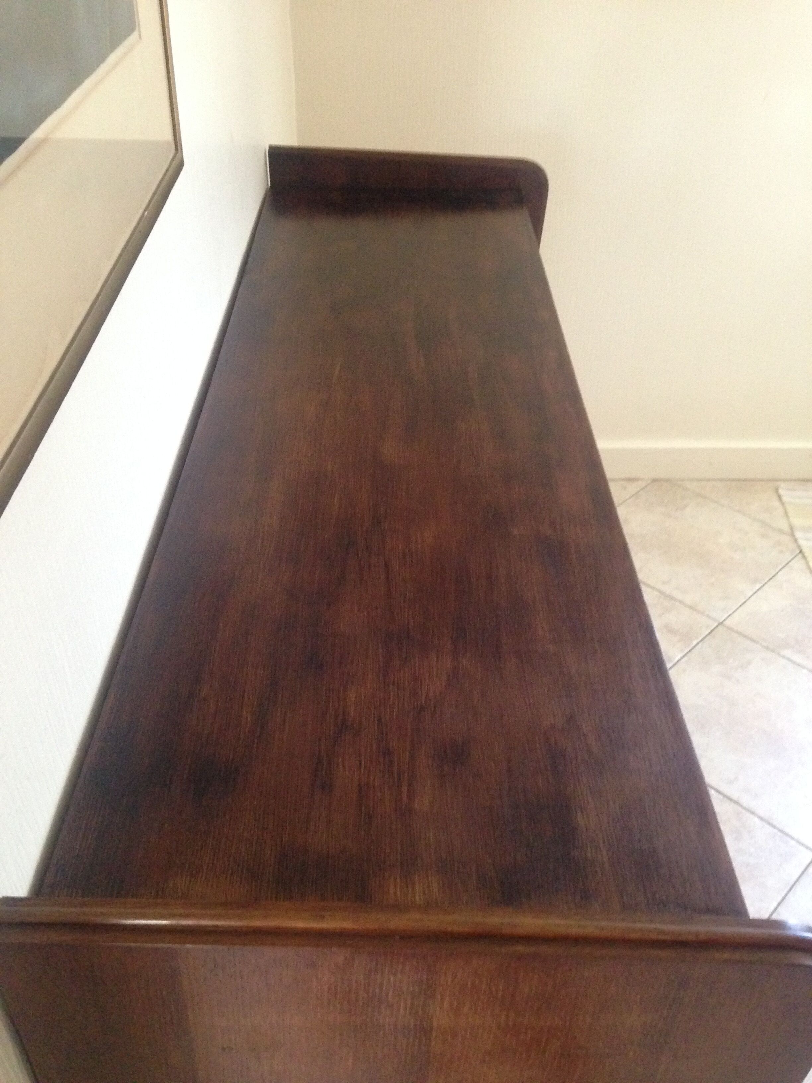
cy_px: 542
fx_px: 1032
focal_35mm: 33
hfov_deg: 42.9
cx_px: 406
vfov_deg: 55.4
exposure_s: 1/17
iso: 400
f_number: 2.4
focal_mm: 4.12
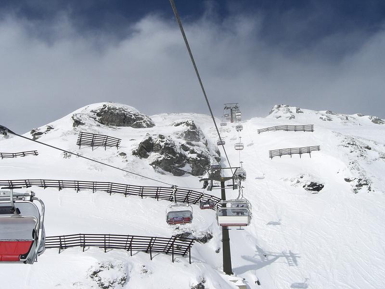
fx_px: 423
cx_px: 192
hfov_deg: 49.0
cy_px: 144
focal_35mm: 38
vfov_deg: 37.7
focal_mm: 6.3
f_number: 4.4
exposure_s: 1/2000
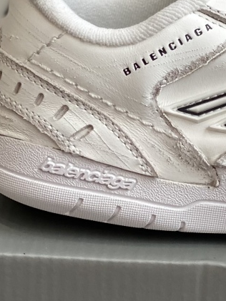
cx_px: 298
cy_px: 65
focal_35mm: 178
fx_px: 1549
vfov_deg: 11.1
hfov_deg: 8.2
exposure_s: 1/128
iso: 20
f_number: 2
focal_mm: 6
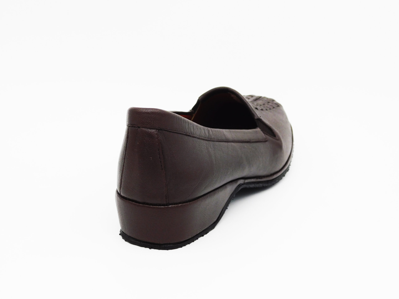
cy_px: 150
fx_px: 680
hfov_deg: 32.7
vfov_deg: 24.8
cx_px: 200
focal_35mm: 59
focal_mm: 10.4
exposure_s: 1/400
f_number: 4
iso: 125
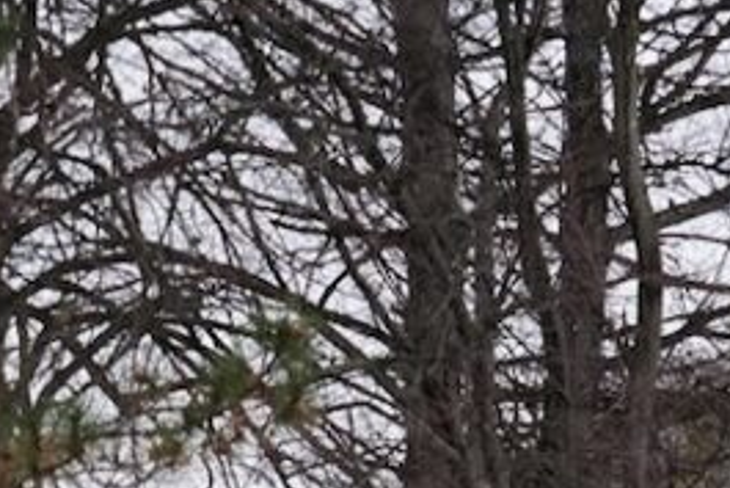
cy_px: 776
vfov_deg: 5.6
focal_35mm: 243
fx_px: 4930
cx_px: -83
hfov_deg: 8.4
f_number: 5.6
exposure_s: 1/640
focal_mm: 75
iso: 1250
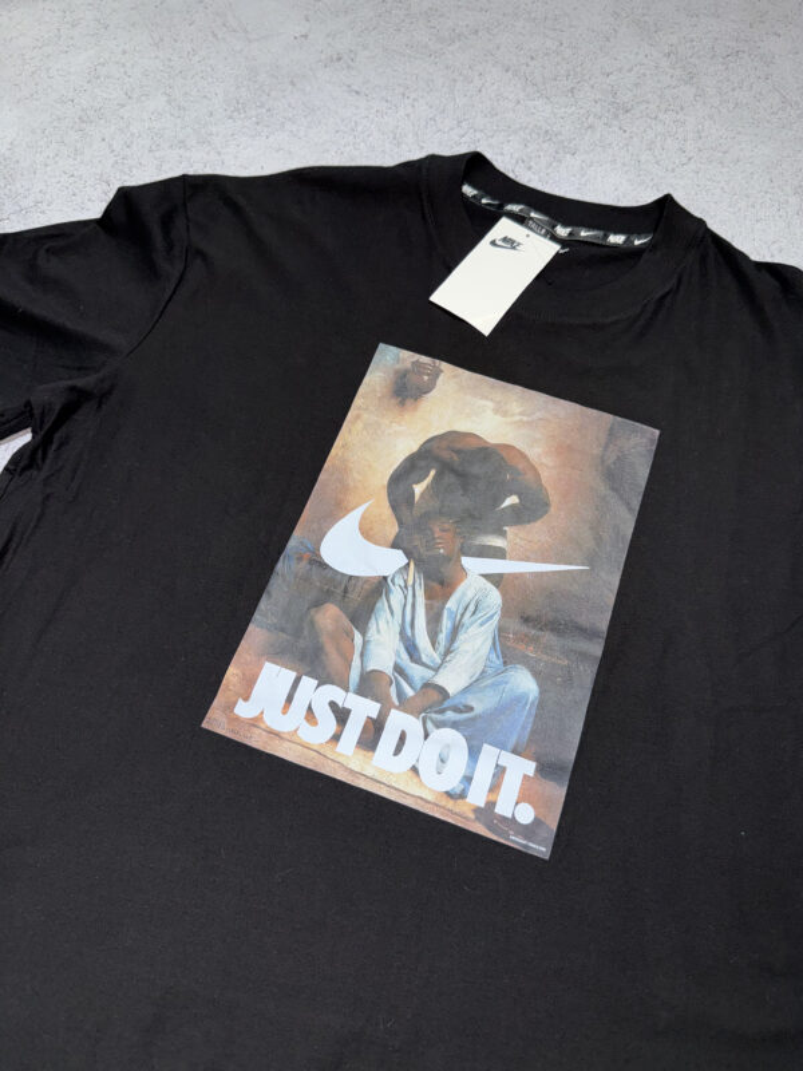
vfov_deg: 71.6
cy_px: 536
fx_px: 742
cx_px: 402
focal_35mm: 24
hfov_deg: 56.8
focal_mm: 6.76
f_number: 1.78
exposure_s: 1/49
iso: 50
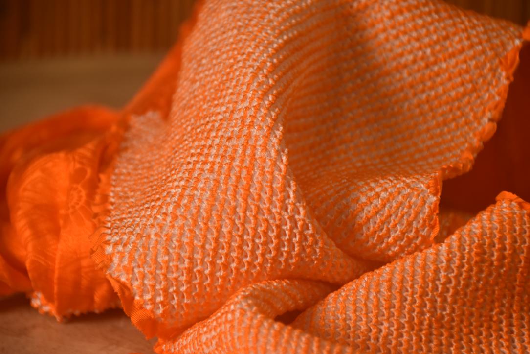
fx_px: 5521
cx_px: 265
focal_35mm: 375
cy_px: 177
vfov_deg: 3.7
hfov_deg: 5.5
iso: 900
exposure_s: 1/125
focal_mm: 250
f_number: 6.3
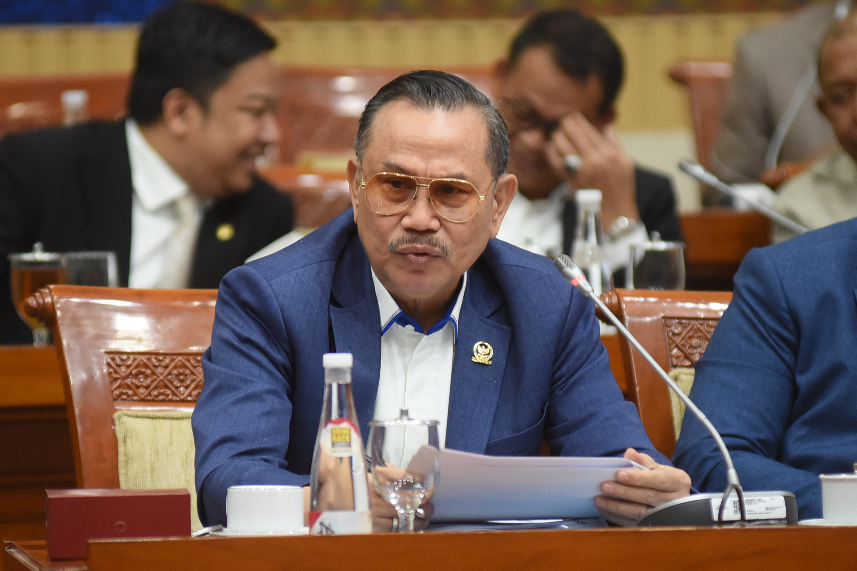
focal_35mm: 200
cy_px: 286
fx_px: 4758
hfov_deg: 10.3
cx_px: 428
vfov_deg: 6.9
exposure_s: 1/400
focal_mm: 200
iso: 2500
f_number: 2.8
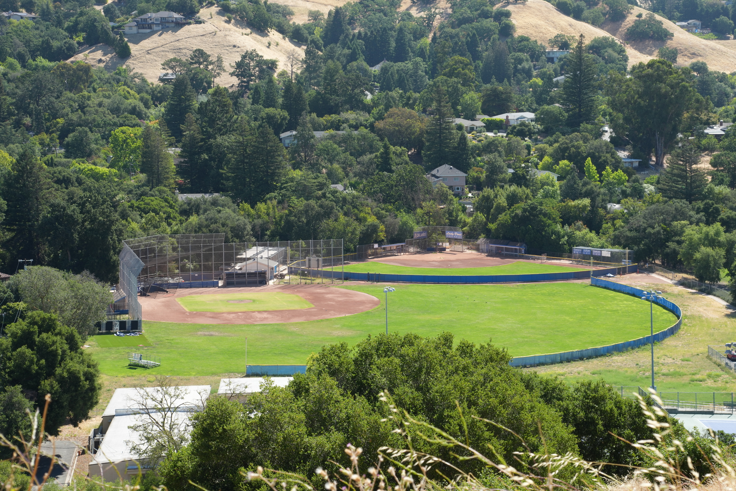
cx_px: 368
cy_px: 246
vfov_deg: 15.2
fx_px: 1840
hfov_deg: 22.6
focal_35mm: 90
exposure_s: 1/100
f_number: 14
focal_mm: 90
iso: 250
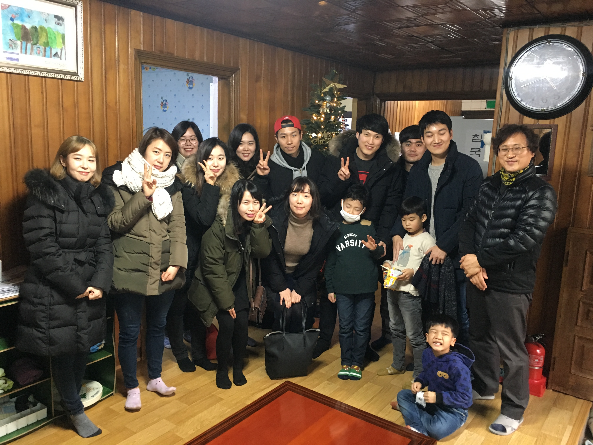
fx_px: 497
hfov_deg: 61.7
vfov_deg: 48.2
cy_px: 222
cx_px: 296
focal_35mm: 29
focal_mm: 4.15
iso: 200
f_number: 2.2
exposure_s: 1/17
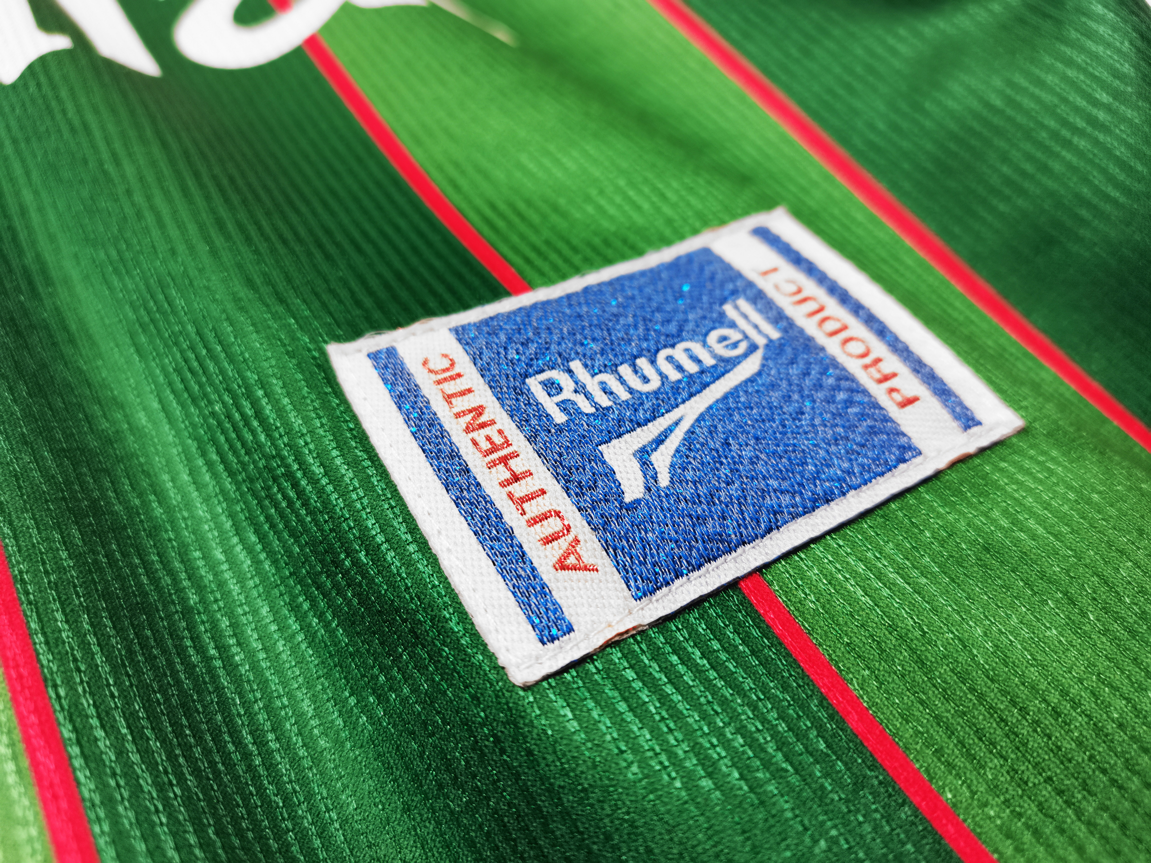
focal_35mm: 26
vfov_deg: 53.1
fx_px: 865
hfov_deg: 67.3
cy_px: 432
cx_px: 576
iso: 100
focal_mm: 5.58
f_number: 1.8
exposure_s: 1/100
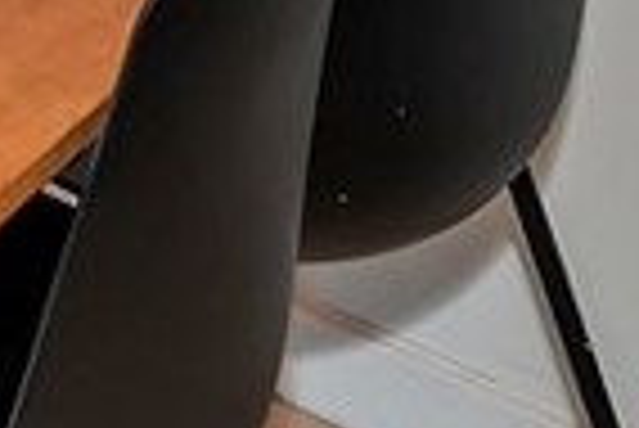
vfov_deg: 9.0
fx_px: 1919
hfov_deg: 15.1
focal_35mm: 108
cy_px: -1025
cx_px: -657
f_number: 8
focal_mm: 10
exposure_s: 1/30
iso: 200
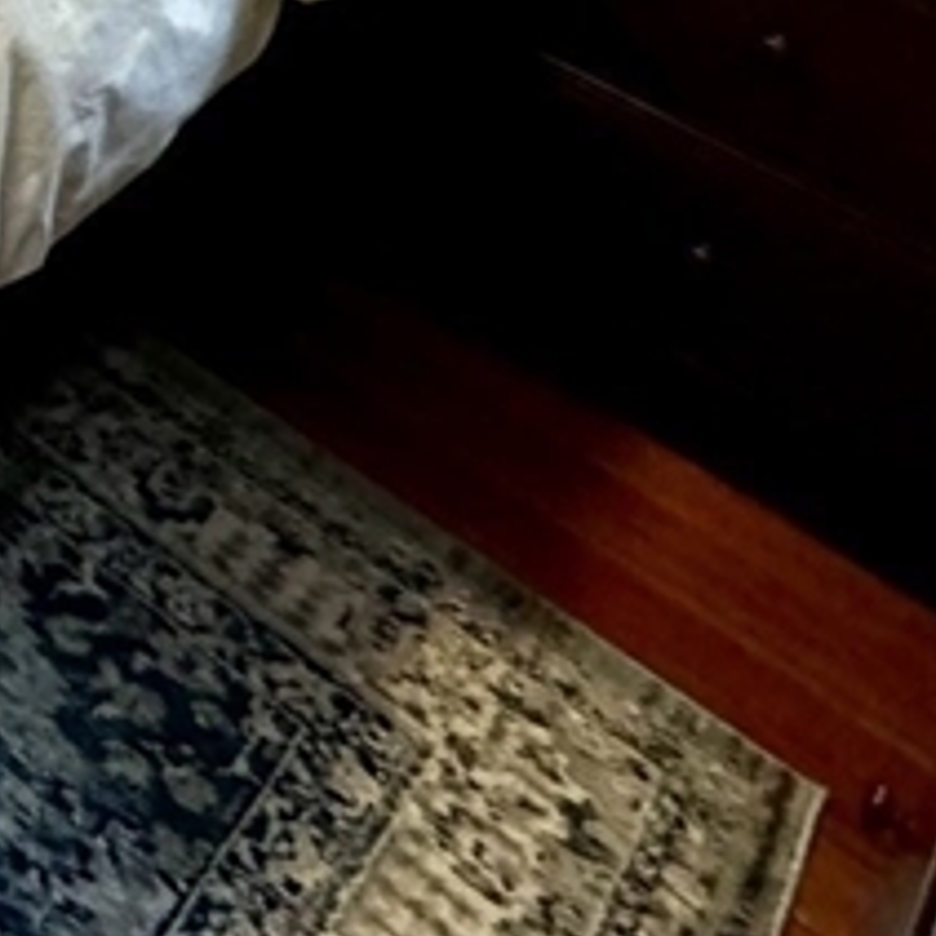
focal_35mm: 60
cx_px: -736
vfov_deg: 21.0
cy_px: -679
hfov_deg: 20.5
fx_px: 1836
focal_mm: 2.22
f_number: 2.2
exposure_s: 1/120
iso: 320
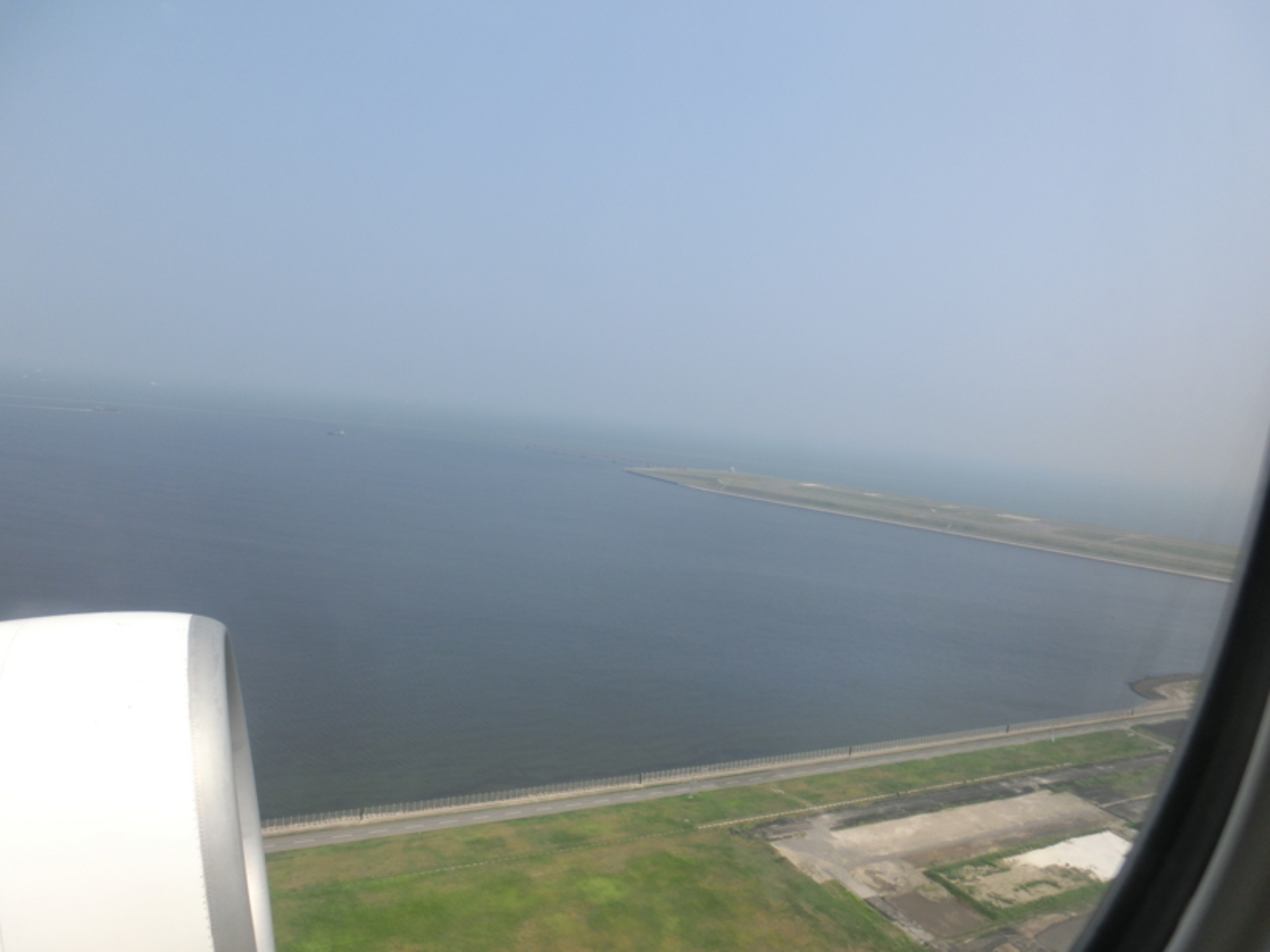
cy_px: 476
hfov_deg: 71.6
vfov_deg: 56.8
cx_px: 635
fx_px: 881
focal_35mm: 24
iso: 80
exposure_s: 1/1000
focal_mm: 4.24
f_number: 3
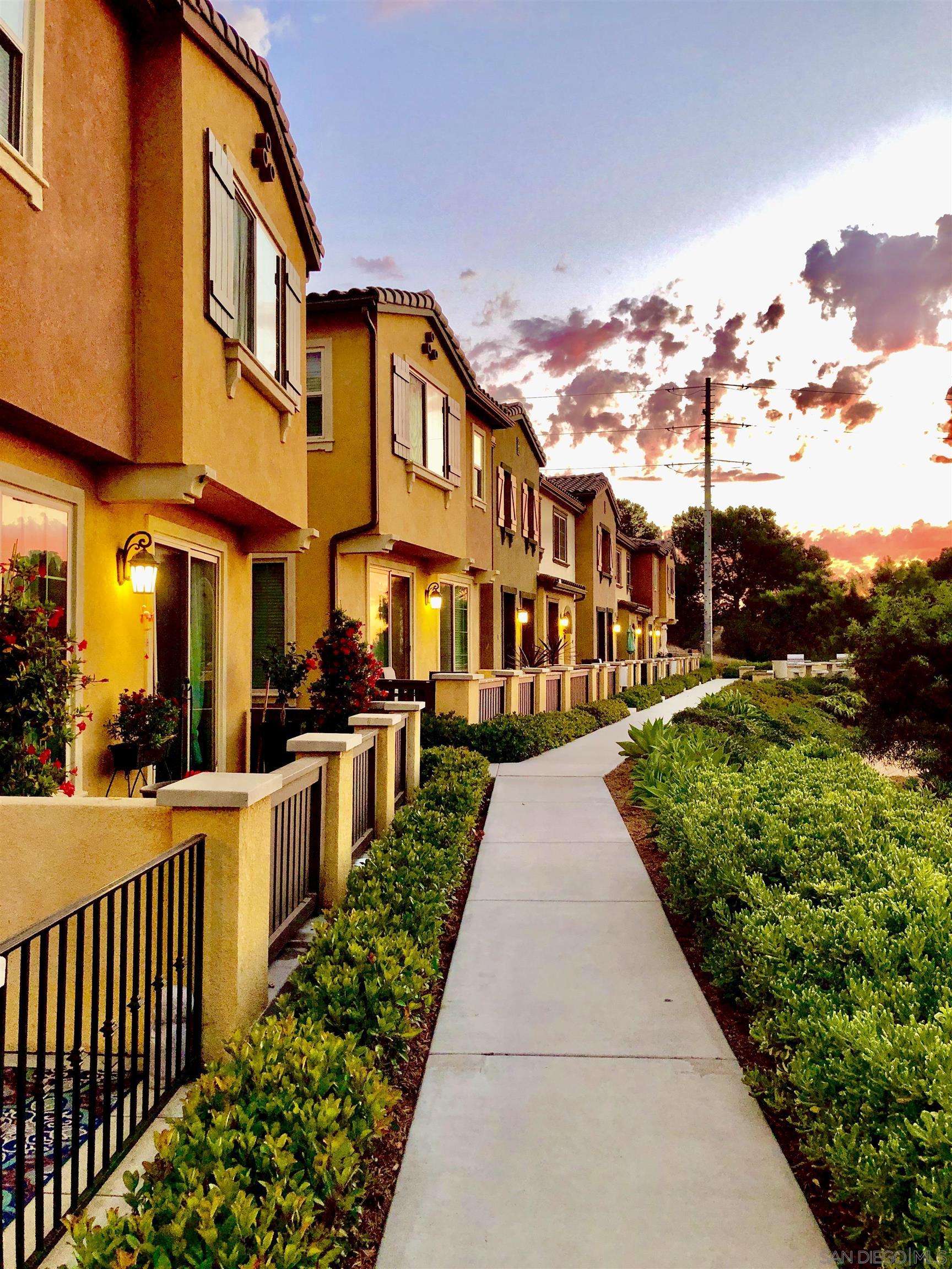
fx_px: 1027
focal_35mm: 28
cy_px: 634
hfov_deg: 49.7
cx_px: 476
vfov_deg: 63.4
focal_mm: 3.99
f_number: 1.8
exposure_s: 1/30
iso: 32
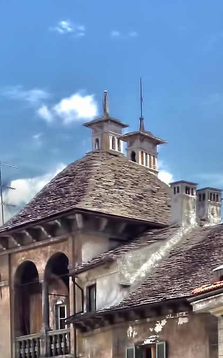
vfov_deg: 14.8
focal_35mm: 131
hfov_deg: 10.0
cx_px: 125
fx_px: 1274
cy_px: 548
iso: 50
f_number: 2.4
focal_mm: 4.28
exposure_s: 1/1042
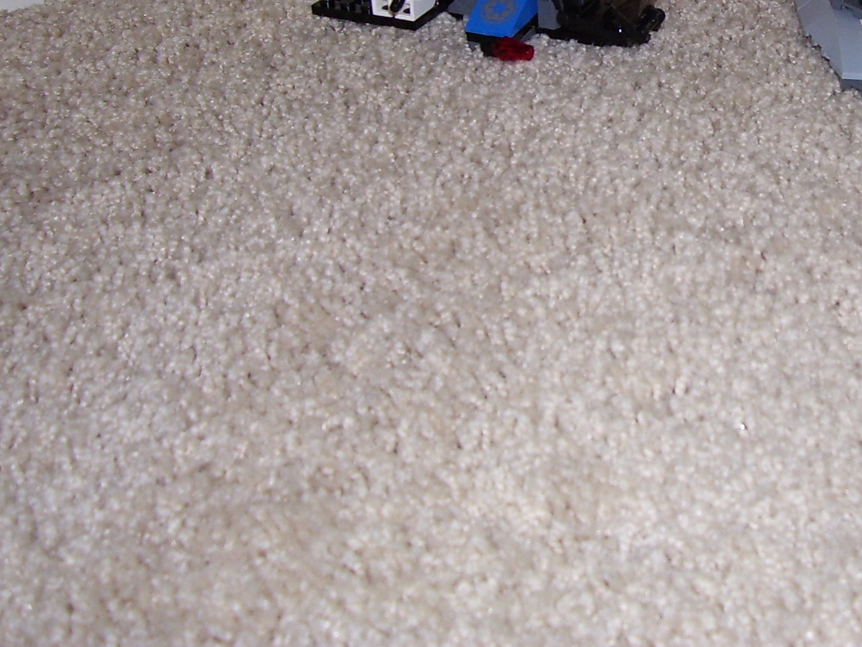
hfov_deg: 29.9
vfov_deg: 22.6
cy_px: 48
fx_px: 1569
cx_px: 713
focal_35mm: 63
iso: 80
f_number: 2.7
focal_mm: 5.6
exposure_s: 1/60
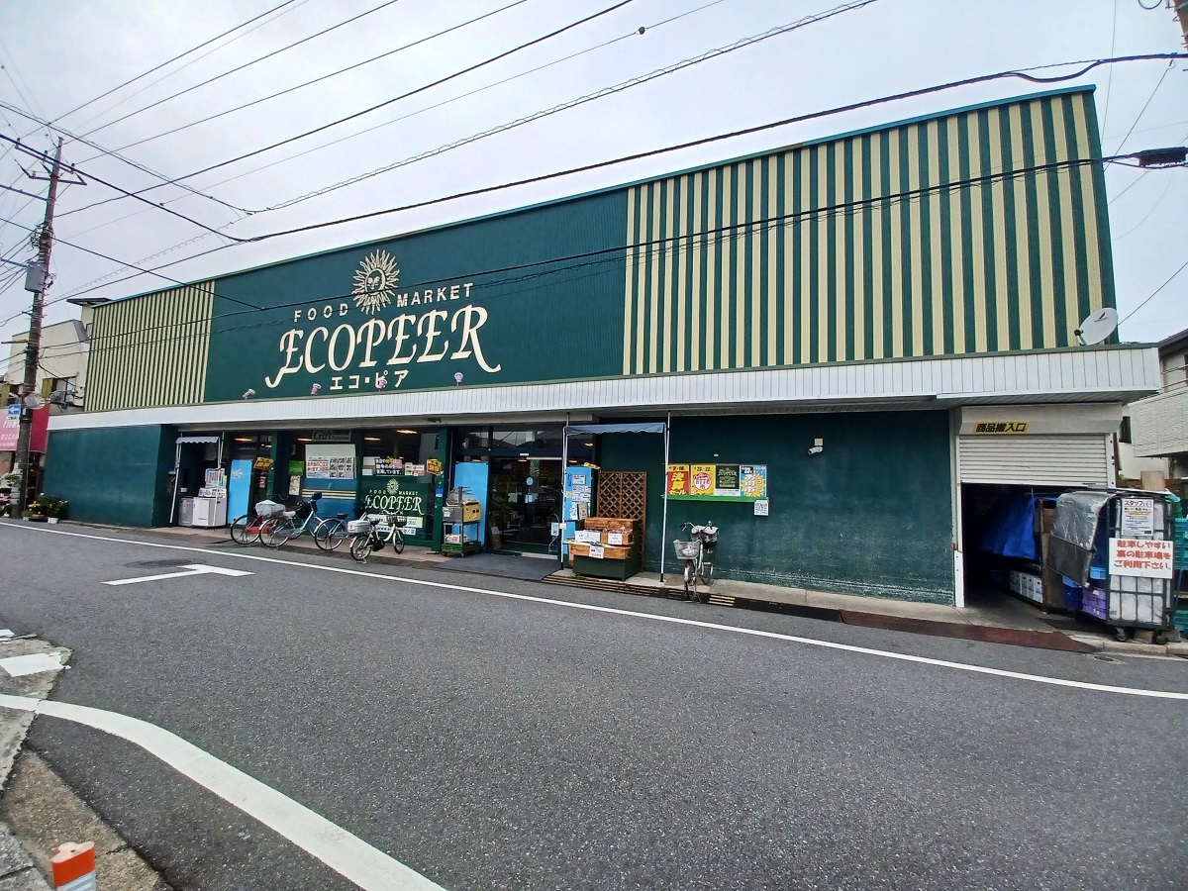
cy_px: 446
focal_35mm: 13
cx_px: 594
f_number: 2.2
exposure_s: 1/1890
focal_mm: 1.42
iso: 40
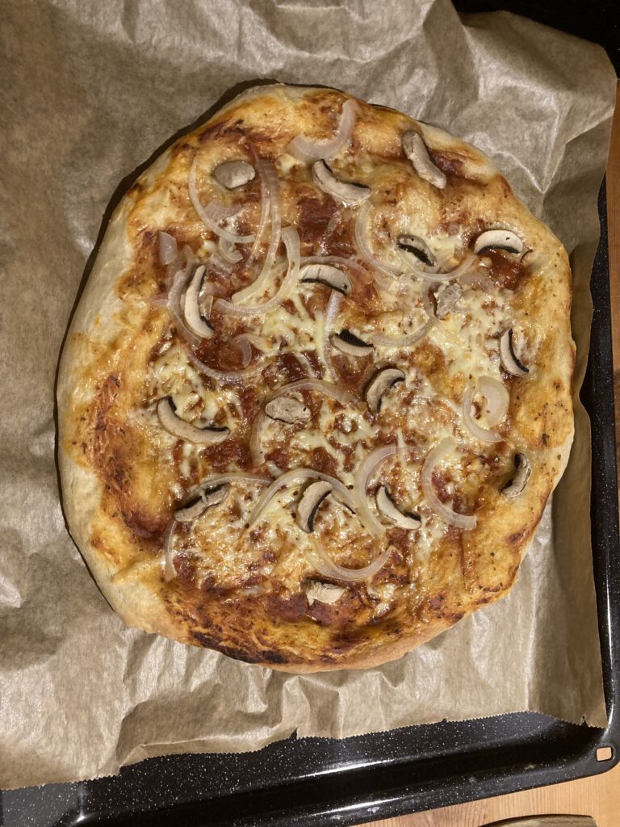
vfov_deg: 63.4
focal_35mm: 28
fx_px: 669
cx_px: 310
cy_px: 414
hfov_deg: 49.7
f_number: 1.8
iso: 250
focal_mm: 3.99
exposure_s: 1/60
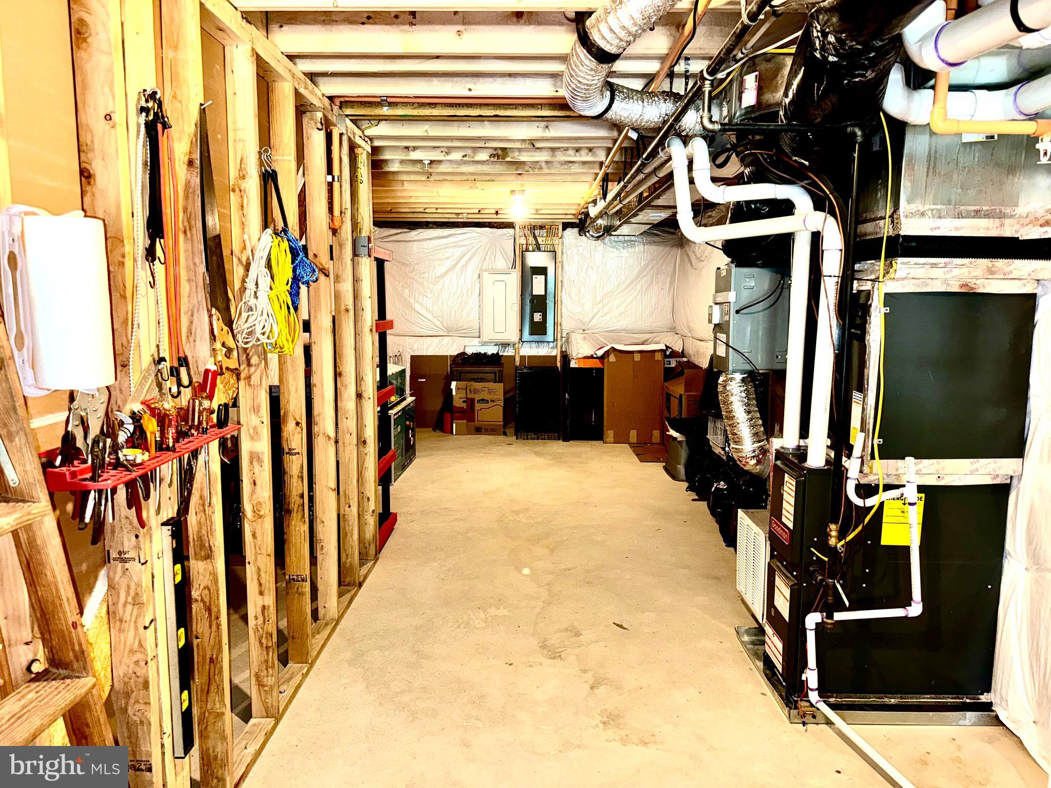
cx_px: 526
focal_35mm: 24
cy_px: 394
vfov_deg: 56.8
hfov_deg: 71.6
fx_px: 729
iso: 100
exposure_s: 1/15
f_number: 1.78
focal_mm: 6.76
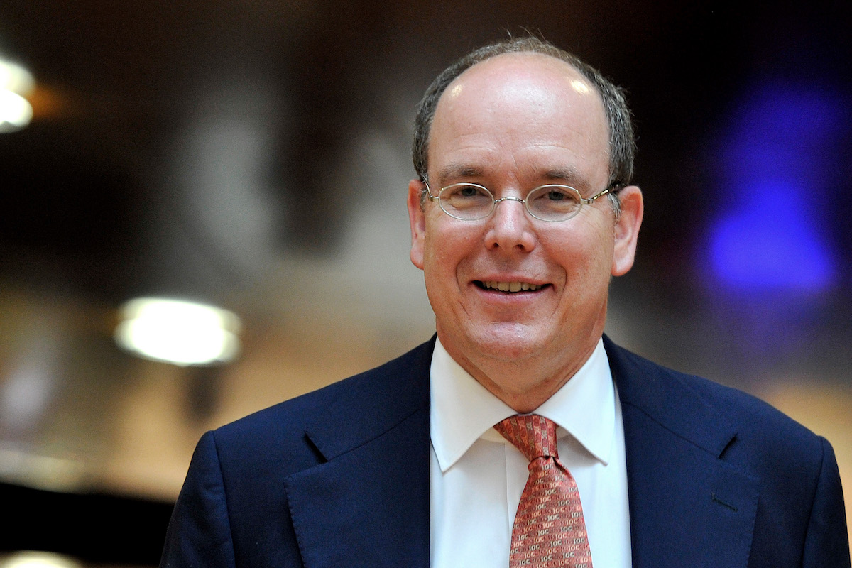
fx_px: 3195
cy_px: 284
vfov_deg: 10.2
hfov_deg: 15.2
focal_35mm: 135
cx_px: 426
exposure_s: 1/200
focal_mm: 135
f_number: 4
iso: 2000
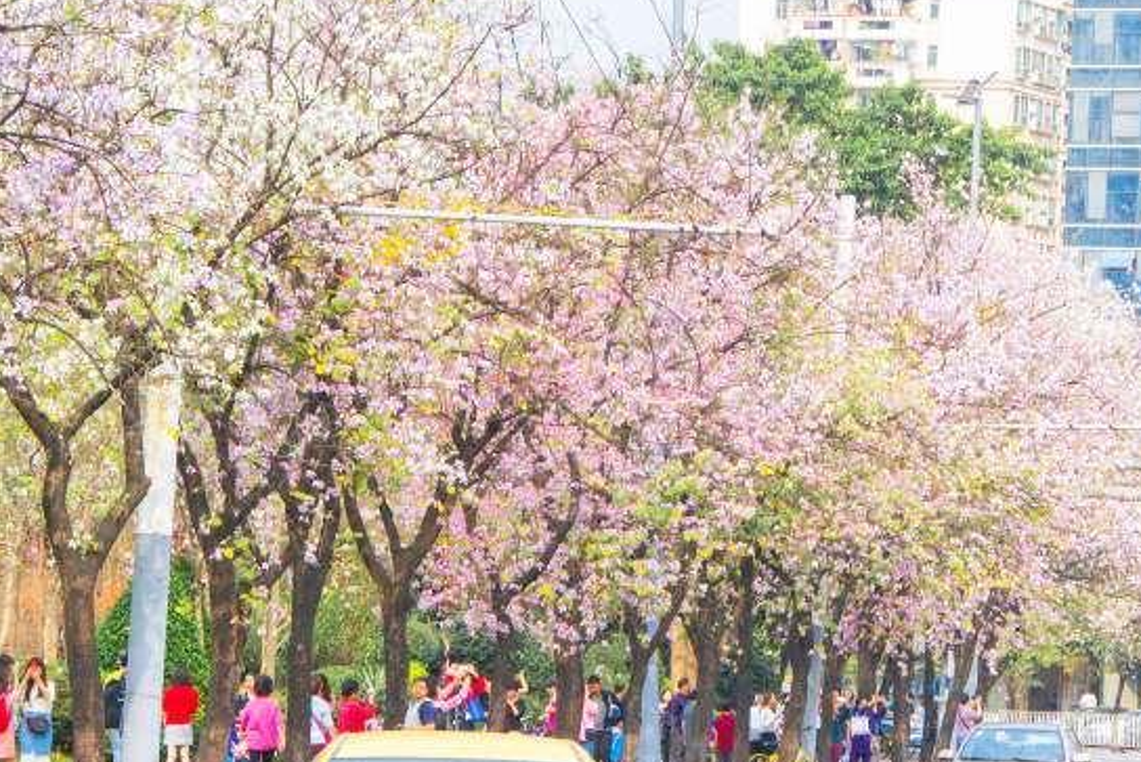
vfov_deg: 6.7
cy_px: 441
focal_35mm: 205
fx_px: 6499
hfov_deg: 10.0
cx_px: 921
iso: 400
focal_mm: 62
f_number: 8
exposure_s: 1/800
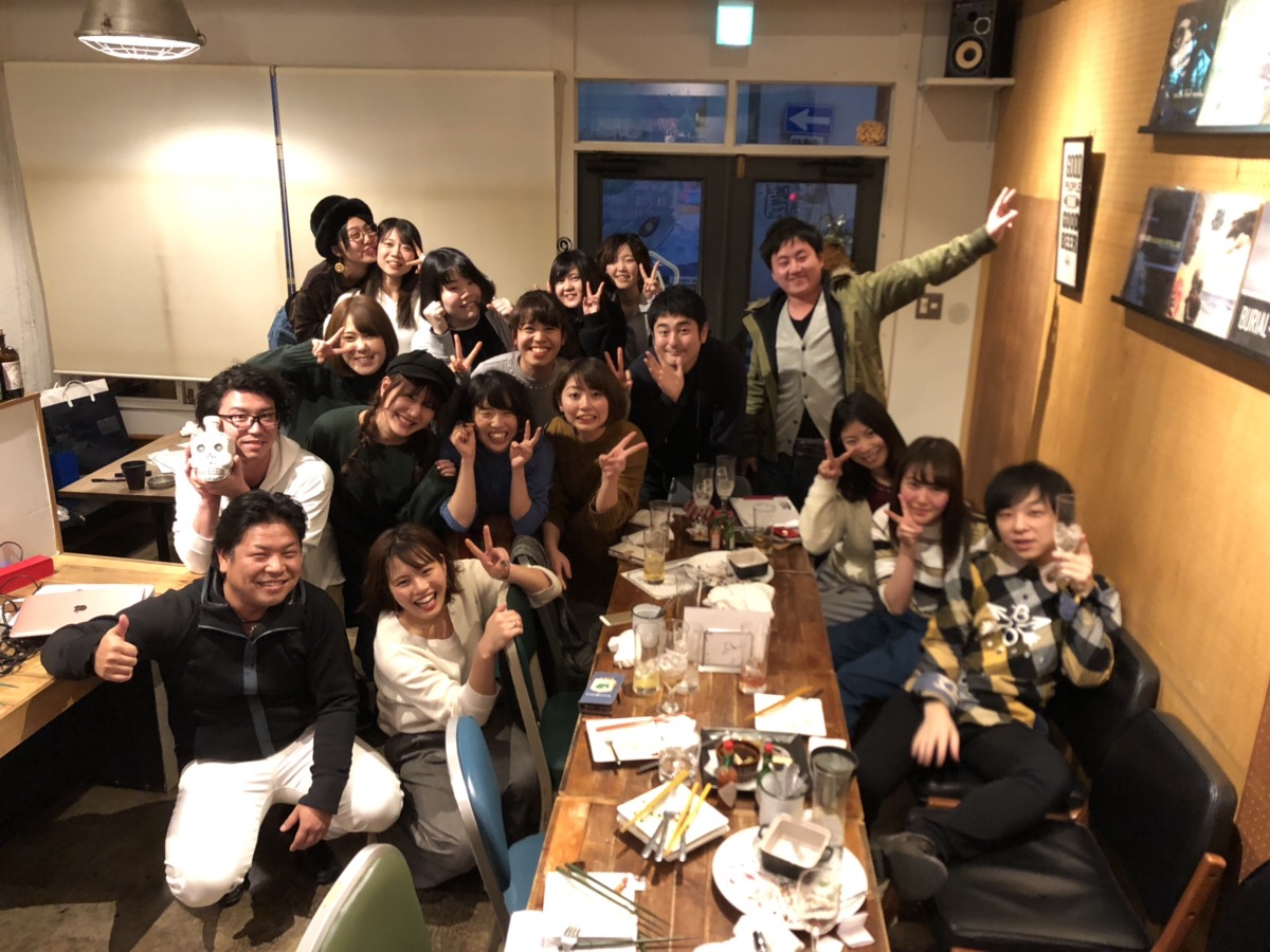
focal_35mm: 28
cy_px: 476
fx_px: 1027
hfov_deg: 63.4
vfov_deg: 49.7
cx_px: 635
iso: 80
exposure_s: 1/6
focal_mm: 3.99
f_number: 1.8
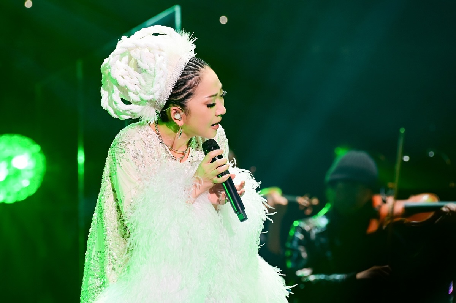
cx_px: 228
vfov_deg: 3.0
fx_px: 5695
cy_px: 152
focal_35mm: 450
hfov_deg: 4.6
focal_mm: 450
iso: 2500
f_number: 8
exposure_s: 1/400
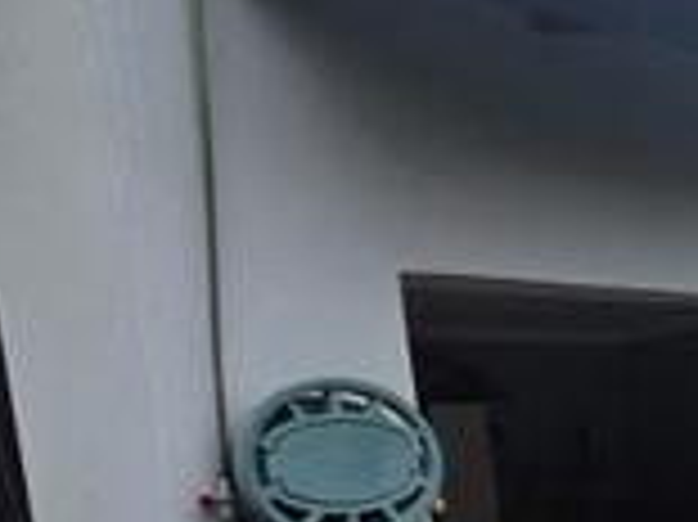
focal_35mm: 67
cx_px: 1225
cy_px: 590
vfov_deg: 20.7
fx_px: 1350
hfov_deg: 20.9
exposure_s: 1/1258
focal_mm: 2.2
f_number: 1.9
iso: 40
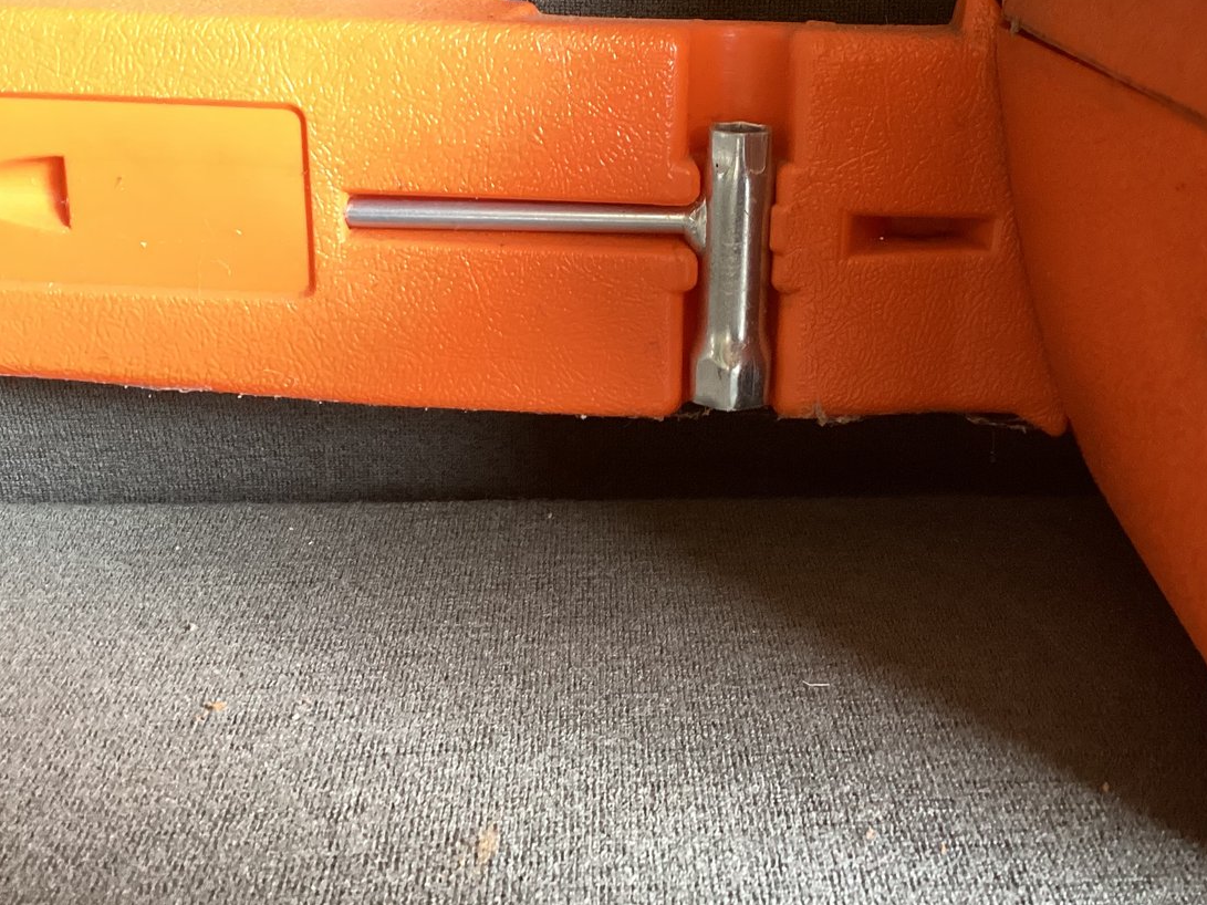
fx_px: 1499
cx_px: 711
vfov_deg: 33.5
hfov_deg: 43.7
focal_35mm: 43
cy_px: 369
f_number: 2.4
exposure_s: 1/60
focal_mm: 3.3
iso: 250
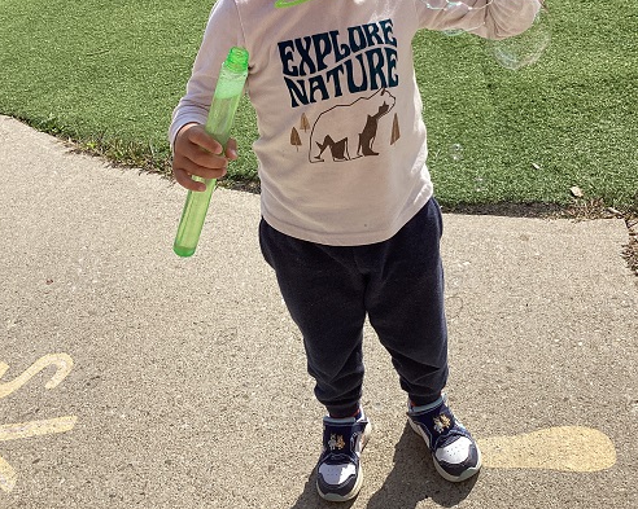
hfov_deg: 44.8
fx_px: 774
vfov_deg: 35.9
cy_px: 149
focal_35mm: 41
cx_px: 315
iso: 25
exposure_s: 1/1253
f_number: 2.4
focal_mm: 3.3
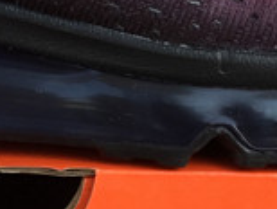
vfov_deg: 8.2
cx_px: 38
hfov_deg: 10.9
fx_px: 1451
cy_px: 14
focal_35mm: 181
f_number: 2.4
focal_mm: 3.3
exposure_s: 1/162
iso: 25
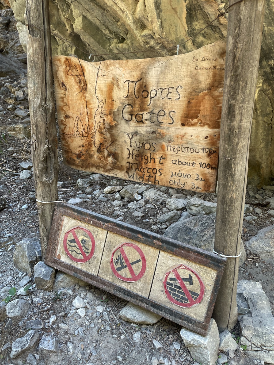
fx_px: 274
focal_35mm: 26
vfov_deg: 67.3
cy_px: 182
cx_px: 137
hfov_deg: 53.1
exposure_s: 1/121
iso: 40
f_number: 1.6
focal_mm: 4.2
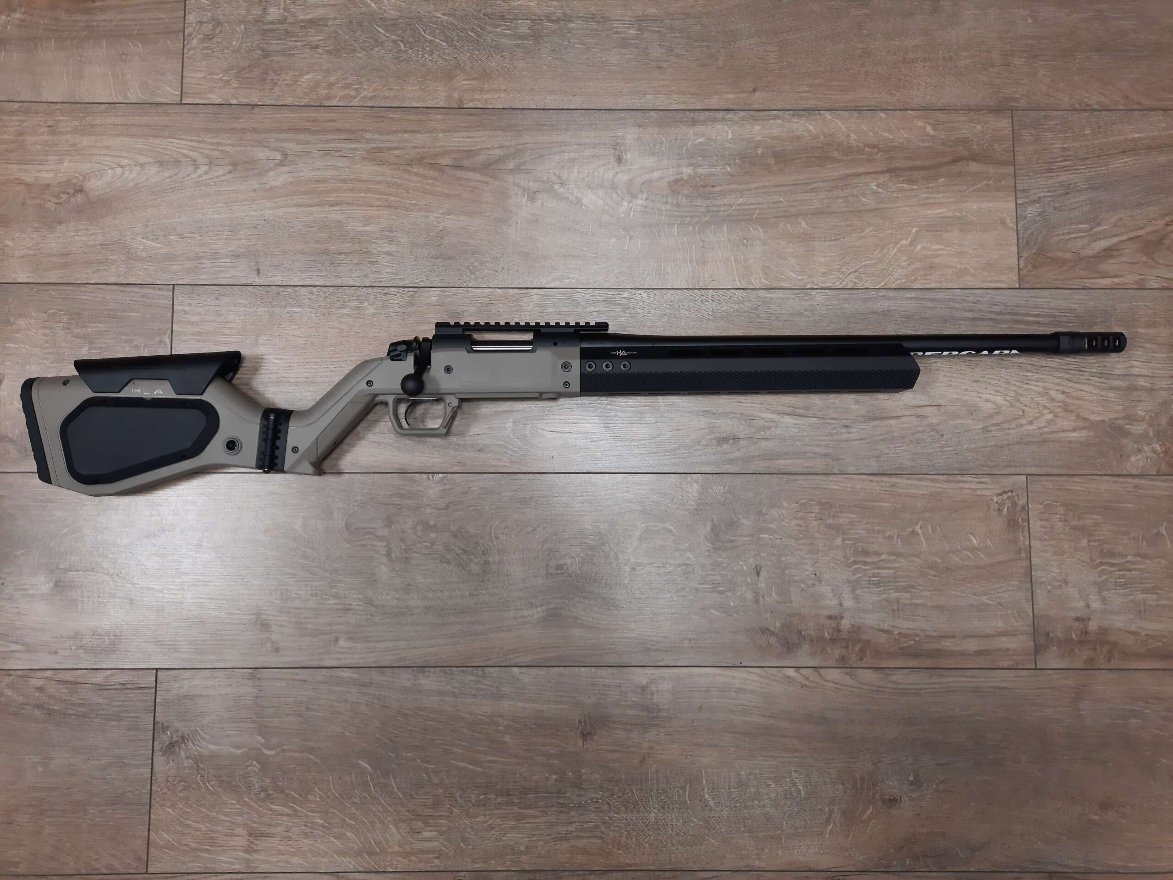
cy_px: 440
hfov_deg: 69.4
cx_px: 586
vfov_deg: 54.9
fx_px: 847
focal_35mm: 25
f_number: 2
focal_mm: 4.6
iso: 100
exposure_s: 1/50
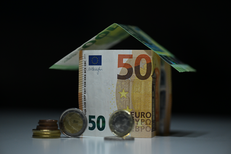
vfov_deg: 13.0
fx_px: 674
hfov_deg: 19.5
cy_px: 77
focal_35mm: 105
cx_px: 116
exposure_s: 1/800
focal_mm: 105
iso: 2500
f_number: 4
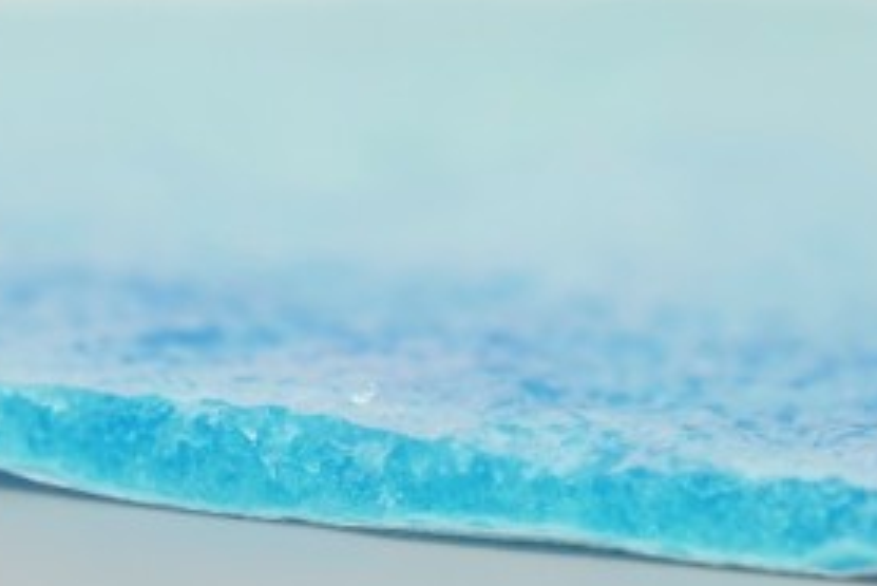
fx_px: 4509
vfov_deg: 7.4
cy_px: 516
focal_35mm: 185
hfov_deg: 11.1
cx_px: 313
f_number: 4
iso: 250
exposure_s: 1/160
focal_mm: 57
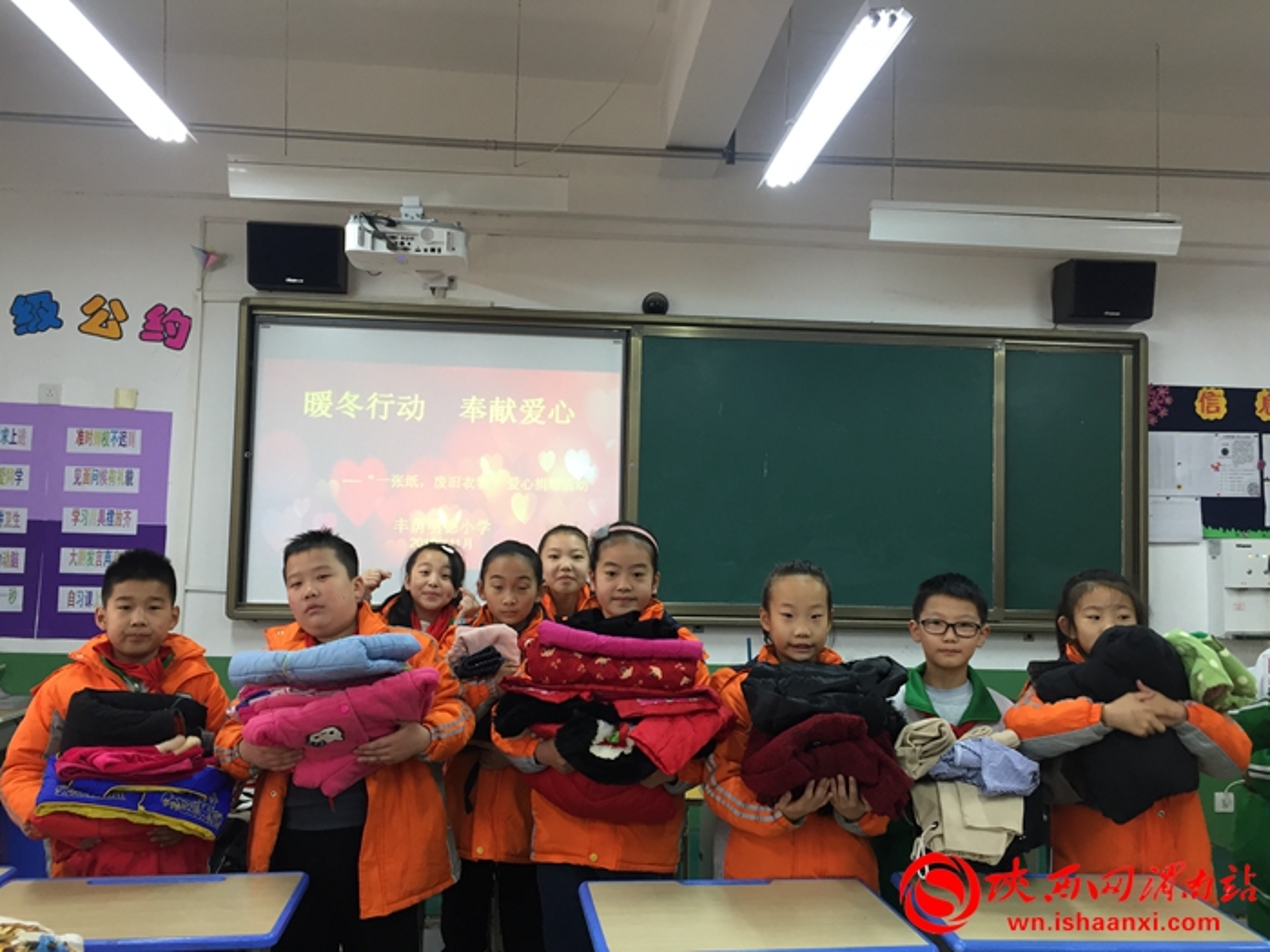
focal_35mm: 29
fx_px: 1064
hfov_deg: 61.7
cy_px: 476
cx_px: 635
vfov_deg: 48.2
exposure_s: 1/33
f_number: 2.2
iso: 100
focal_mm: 4.15
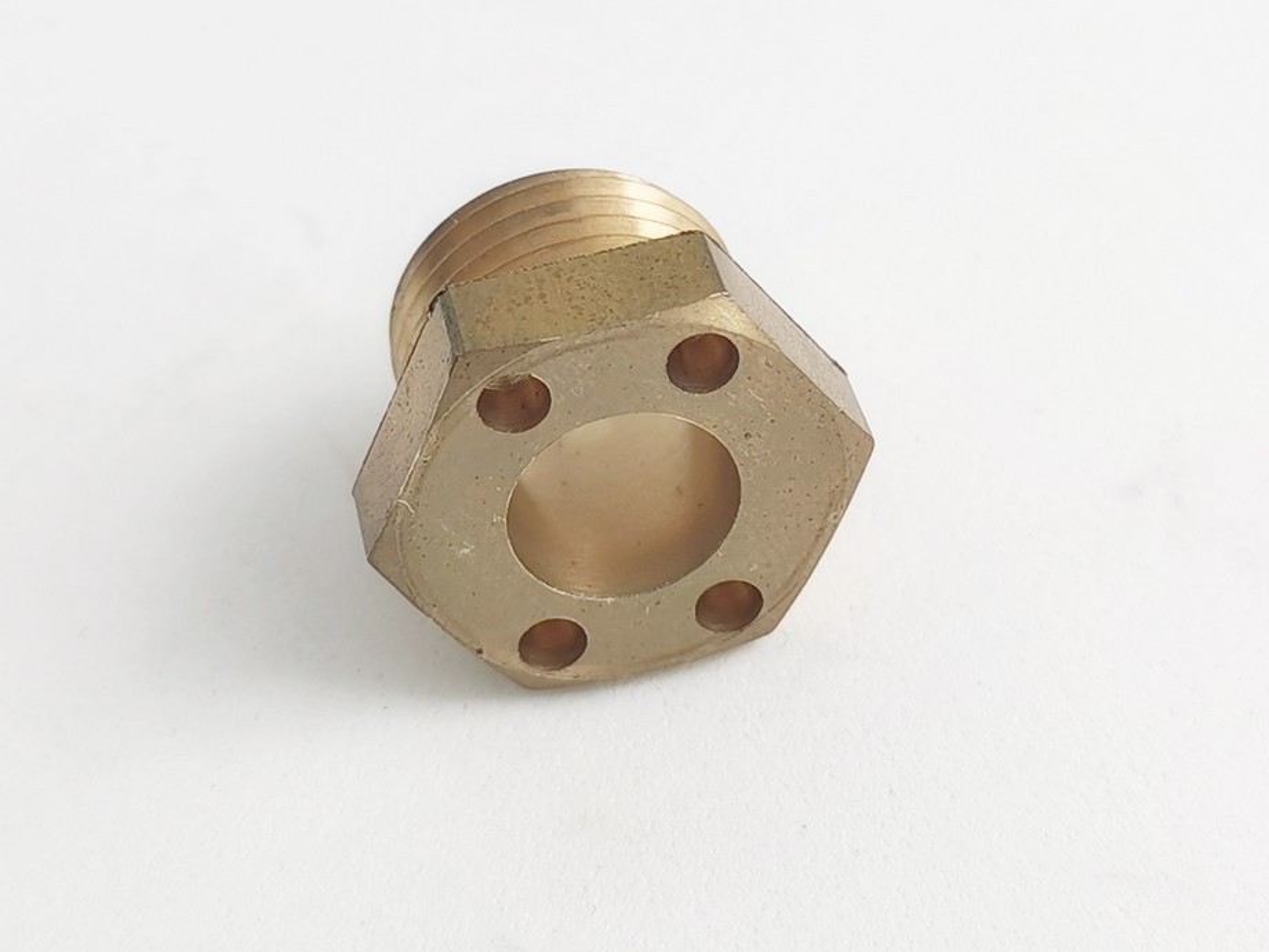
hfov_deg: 44.8
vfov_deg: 34.3
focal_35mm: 42
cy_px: 476
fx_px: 1540
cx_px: 634
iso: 50
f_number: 1.8
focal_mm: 5.58
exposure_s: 1/708
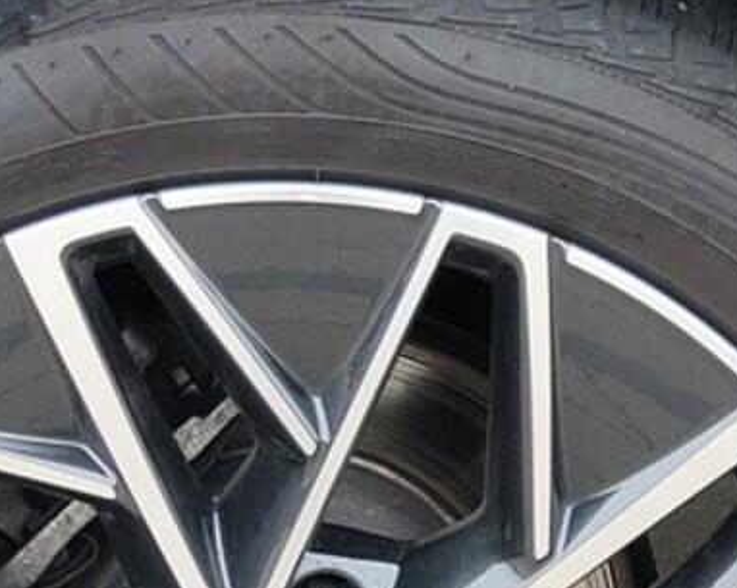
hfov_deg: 6.9
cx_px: 270
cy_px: 655
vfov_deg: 5.5
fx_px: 6103
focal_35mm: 280
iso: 80
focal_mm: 7.12
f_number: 2.4
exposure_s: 1/50
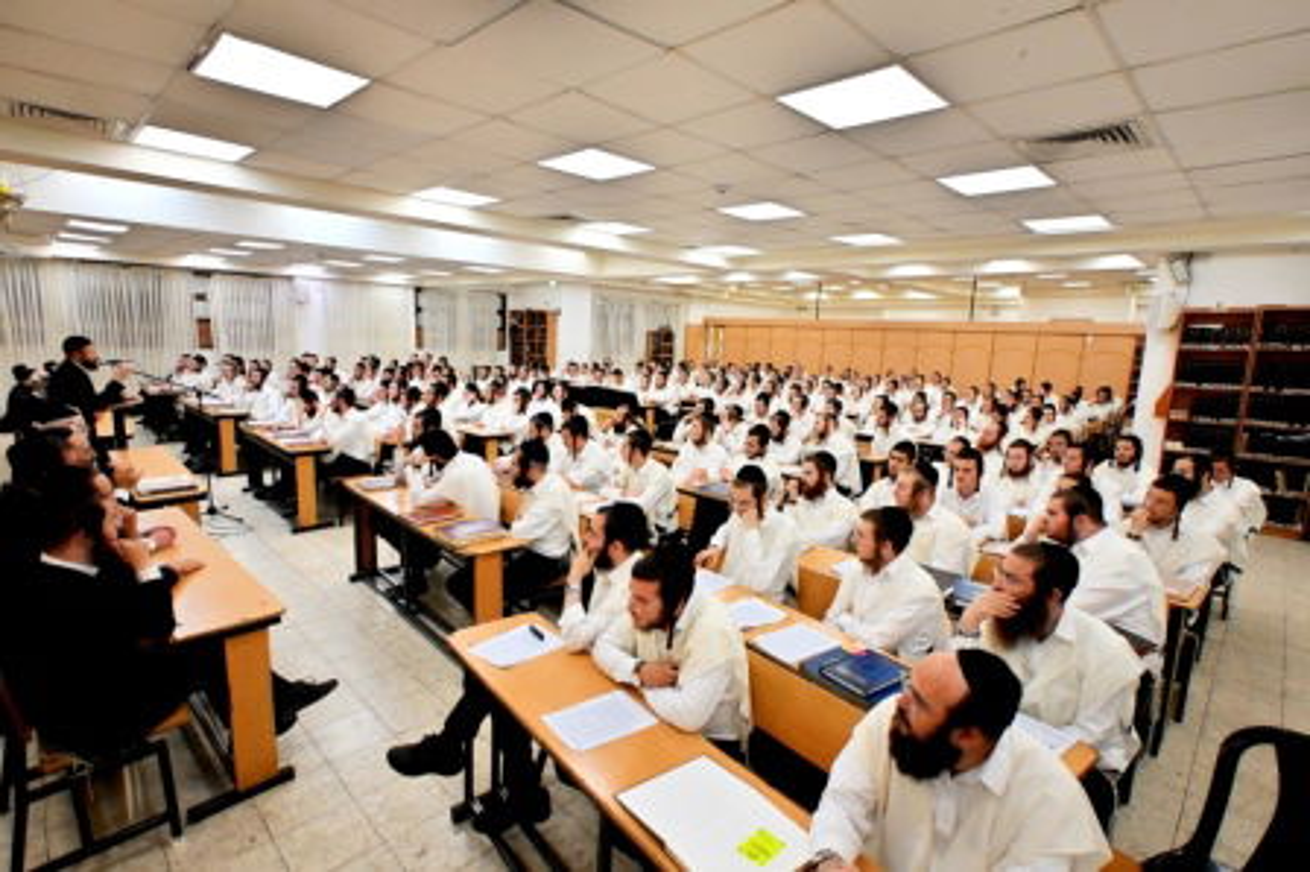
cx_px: 655
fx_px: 654
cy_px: 436
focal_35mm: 18
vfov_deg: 67.3
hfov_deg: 90.0
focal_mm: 12
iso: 640
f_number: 3.5
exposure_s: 1/320
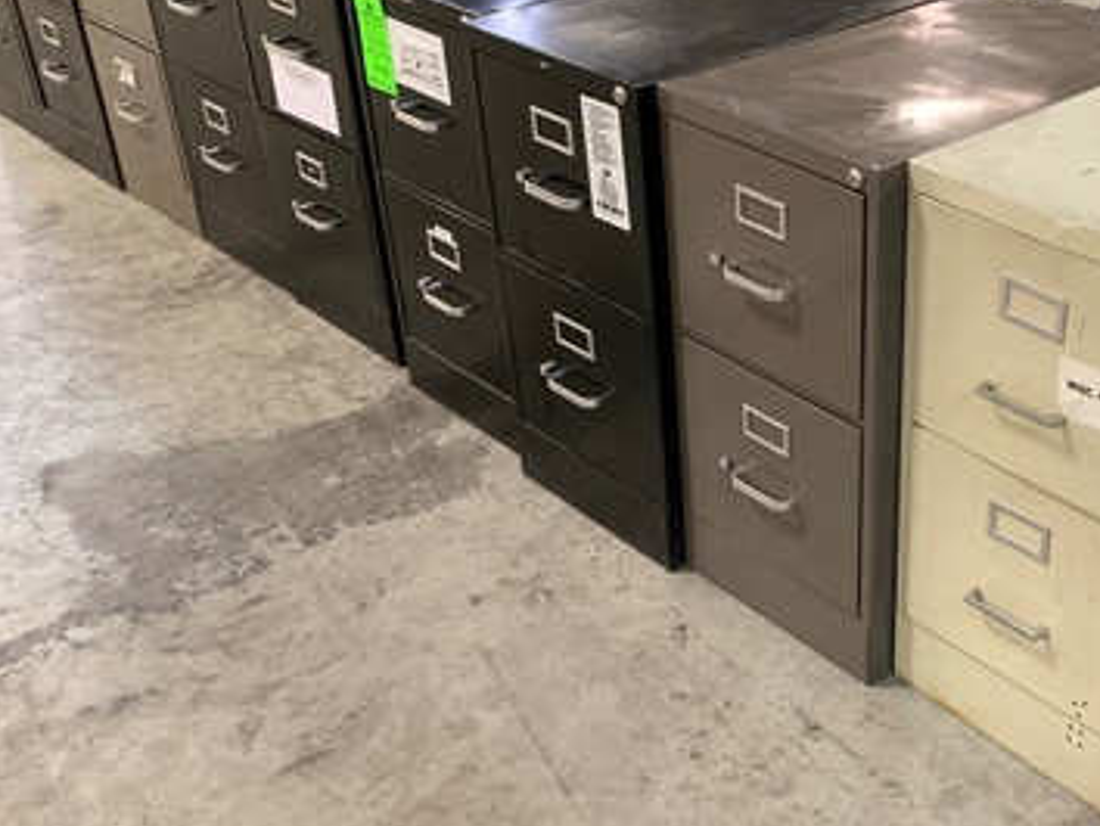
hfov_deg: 39.2
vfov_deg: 30.9
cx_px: 839
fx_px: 1495
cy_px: 429
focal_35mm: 47
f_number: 1.8
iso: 250
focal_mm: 4.25
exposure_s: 1/60
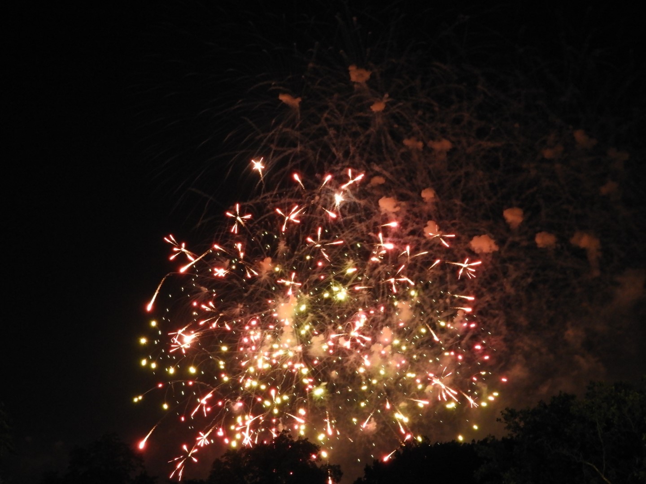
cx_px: 323
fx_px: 1306
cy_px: 242
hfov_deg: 27.8
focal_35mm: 70
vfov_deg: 21.0
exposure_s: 1/8
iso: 640
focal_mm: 12.5
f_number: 4.5
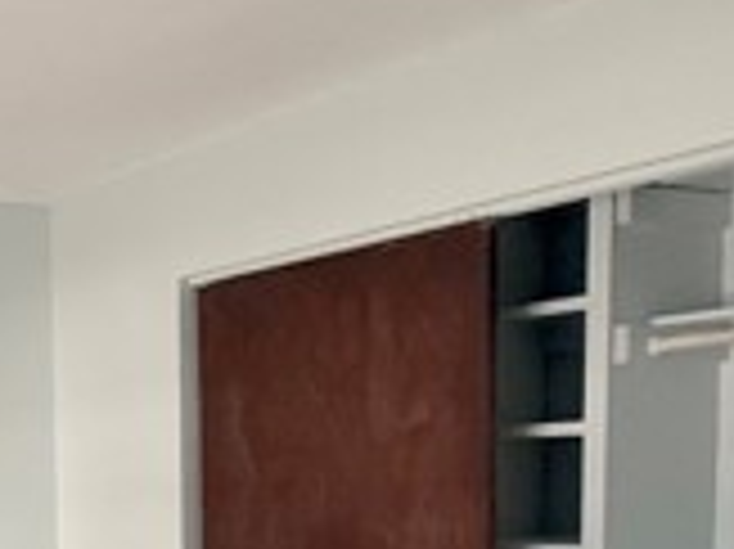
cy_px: 580
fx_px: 1165
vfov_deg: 24.9
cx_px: -297
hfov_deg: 27.2
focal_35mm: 55
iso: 400
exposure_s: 1/62
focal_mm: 2.22
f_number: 2.2
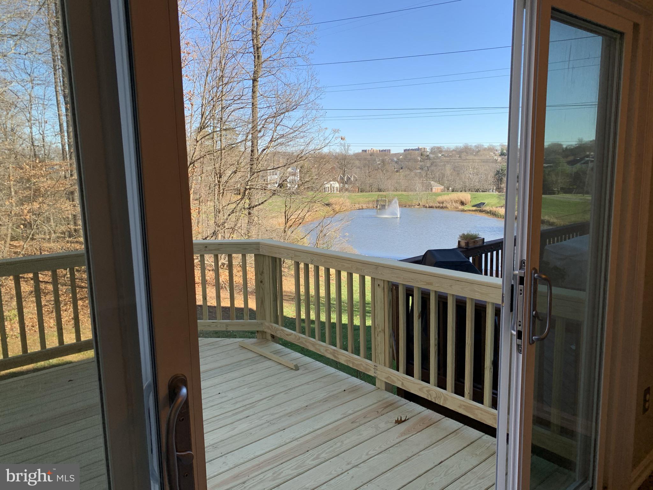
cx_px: 326
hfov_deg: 67.3
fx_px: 490
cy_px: 245
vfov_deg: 53.1
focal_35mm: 26
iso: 25
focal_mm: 4.25
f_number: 1.8
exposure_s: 1/651
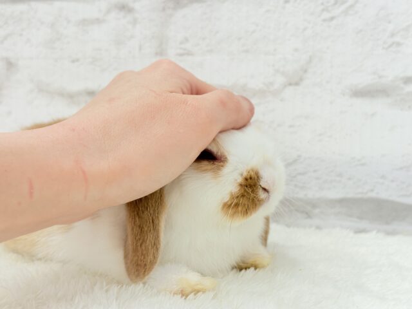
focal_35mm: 52
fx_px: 619
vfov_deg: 28.0
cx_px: 206
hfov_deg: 36.8
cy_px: 154
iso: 40
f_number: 1.6
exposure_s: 1/50
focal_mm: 5.96
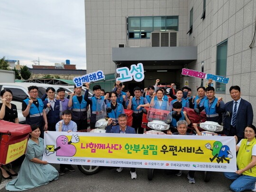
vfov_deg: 49.7
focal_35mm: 28
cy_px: 102
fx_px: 207
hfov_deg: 63.4
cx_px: 135
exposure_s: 1/285
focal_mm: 7
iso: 20
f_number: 1.8
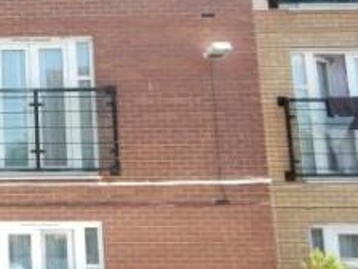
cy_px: 121
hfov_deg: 25.8
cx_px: -101
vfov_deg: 22.6
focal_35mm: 65
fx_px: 672
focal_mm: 4.5
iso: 125
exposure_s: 1/250
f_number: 3.7
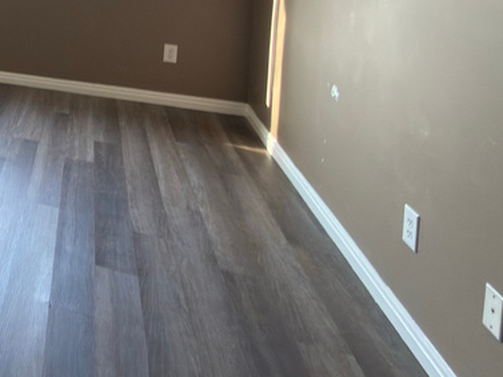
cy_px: -56
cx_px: -148
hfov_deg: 34.7
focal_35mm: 38
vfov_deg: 32.3
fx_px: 552
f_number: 2.2
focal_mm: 2.22
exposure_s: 1/40
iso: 80
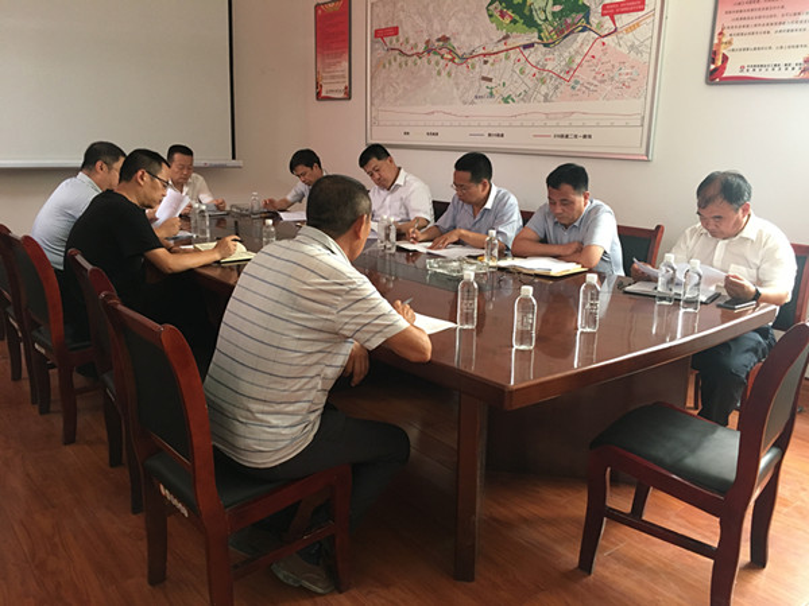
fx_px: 678
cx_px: 404
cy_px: 303
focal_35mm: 29
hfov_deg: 61.7
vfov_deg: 48.2
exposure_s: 1/33
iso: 160
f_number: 2.2
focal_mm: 4.15
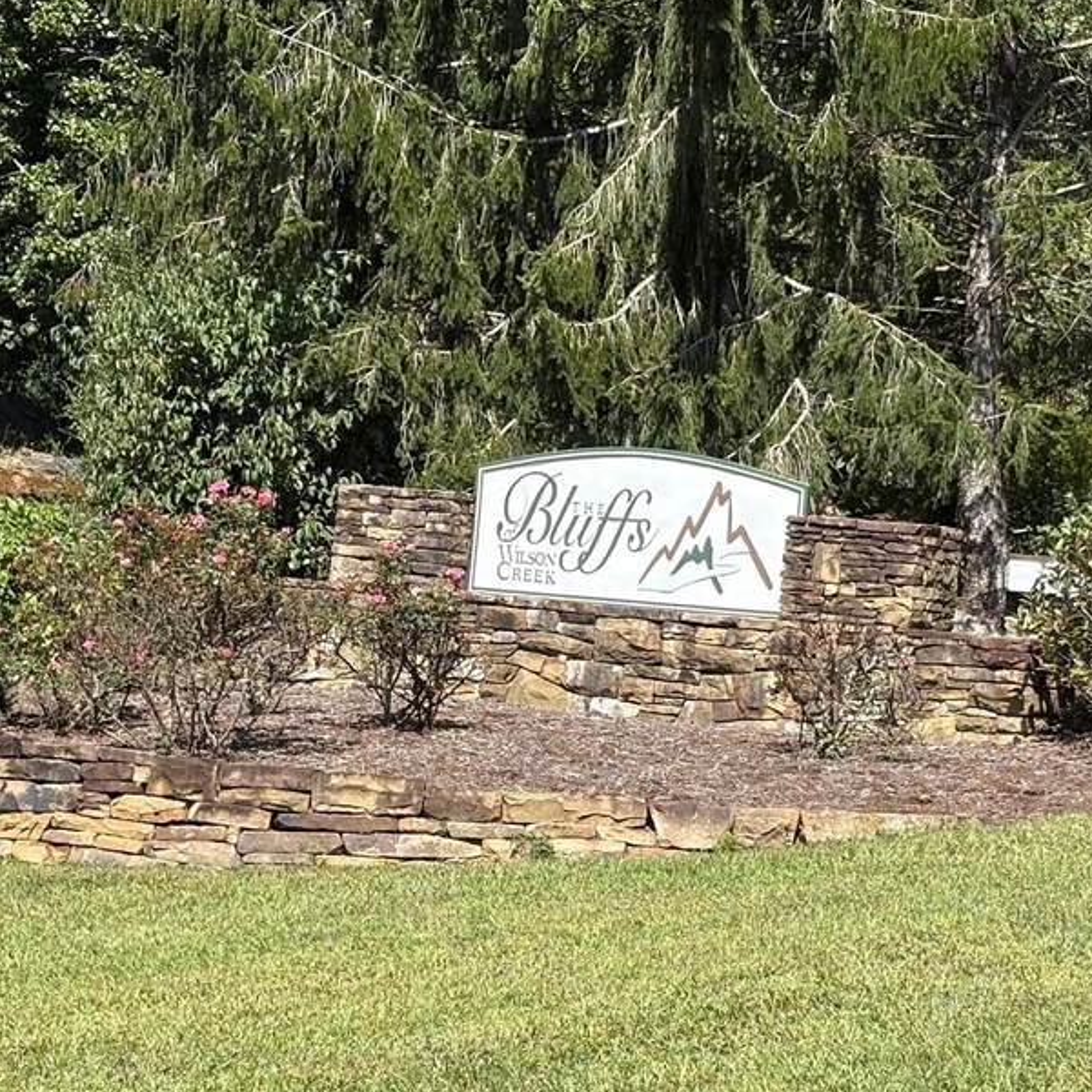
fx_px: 3498
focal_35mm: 98
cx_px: 637
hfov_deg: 17.7
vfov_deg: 17.7
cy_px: 659
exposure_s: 1/1709
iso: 40
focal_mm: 5.96
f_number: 1.6
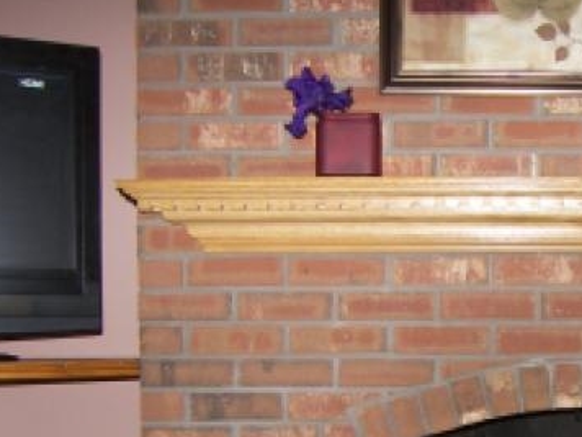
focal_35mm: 69
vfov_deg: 20.7
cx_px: 564
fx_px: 1160
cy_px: 425
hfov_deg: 26.8
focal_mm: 5
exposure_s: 1/30
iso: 100
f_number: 2.8
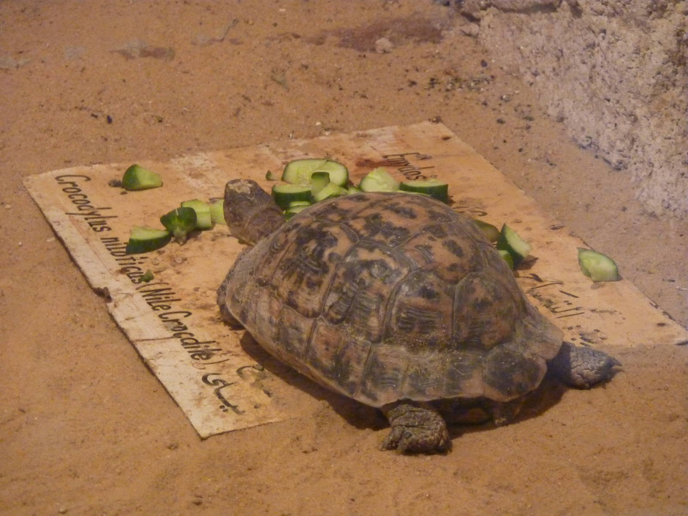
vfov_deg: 9.4
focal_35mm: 158
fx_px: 3140
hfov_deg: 12.5
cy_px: 258
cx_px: 344
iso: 800
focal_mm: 25.9
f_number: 4.5
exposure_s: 1/13
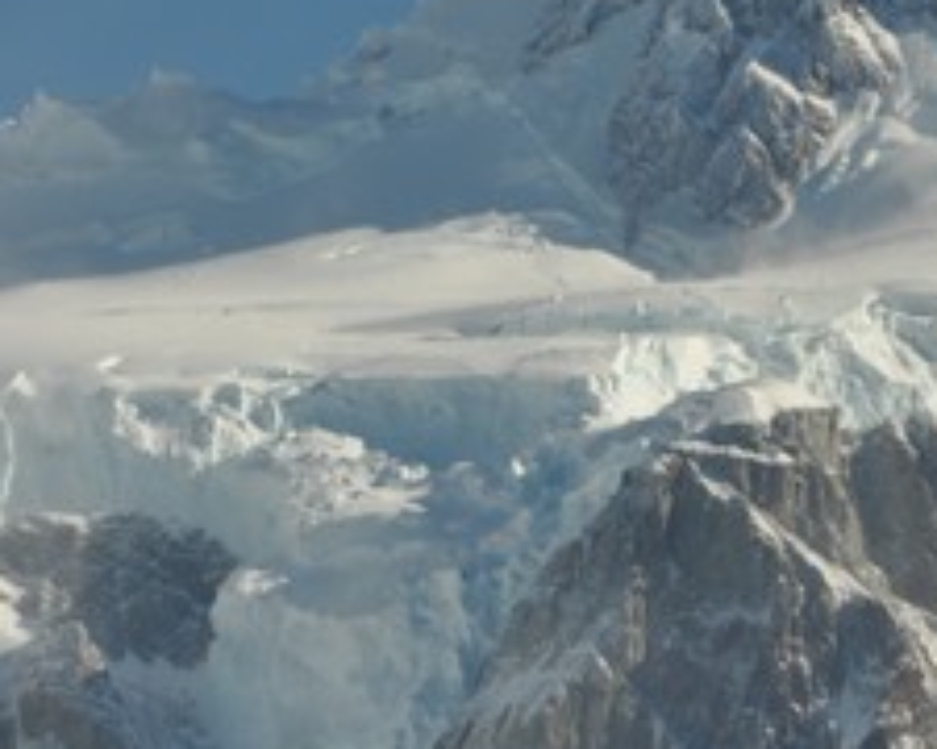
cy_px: 193
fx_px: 20826
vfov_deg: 2.1
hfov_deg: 2.6
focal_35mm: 751
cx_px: 779
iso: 200
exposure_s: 1/2000
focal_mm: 200
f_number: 5.6
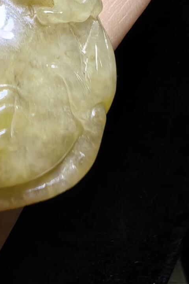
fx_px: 551
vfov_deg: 26.8
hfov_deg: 18.3
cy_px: -18
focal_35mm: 70
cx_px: -46
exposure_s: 1/110
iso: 50
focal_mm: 1.95
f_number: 2.2
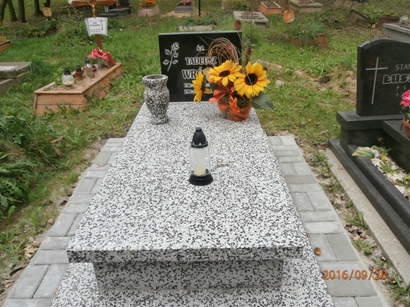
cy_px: 154
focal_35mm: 30
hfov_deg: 60.0
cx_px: 205
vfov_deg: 46.8
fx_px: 355
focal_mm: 5.36
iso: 100
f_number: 3.5
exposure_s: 1/200
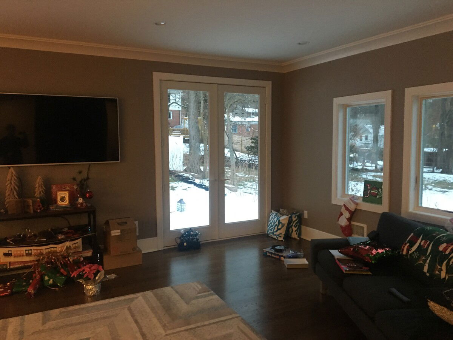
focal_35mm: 29
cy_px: 170
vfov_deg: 48.2
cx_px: 226
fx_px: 380
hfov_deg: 61.7
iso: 200
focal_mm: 4.15
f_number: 2.2
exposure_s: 1/15
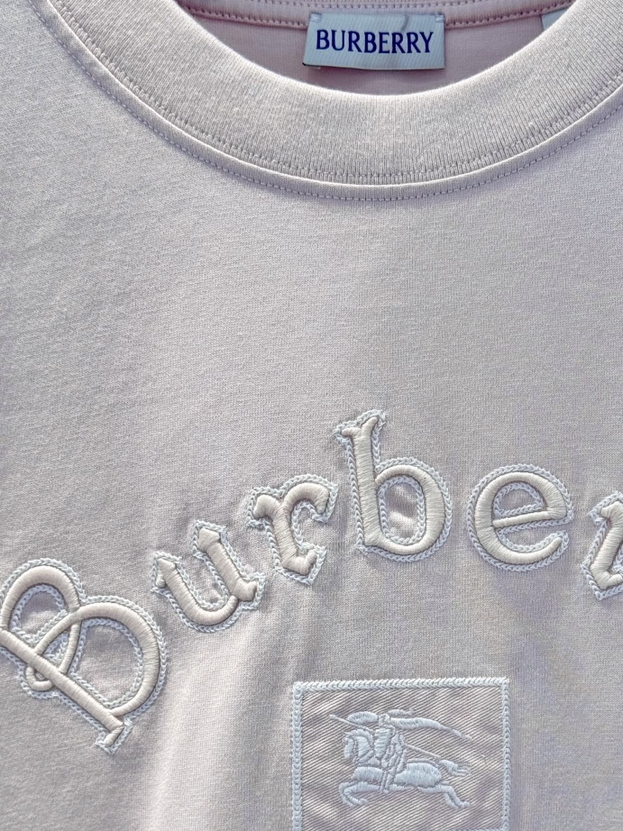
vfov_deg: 25.9
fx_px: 1801
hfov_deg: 19.6
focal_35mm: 75
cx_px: 403
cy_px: 549
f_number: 1.78
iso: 64
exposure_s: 1/121
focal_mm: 6.76
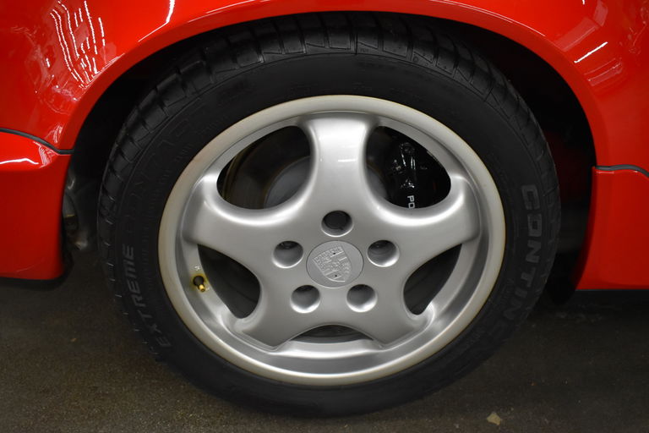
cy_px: 216
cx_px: 324
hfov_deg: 53.1
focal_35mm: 36
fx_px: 649
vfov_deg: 36.9
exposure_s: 1/125
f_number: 3.8
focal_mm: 24
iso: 1600
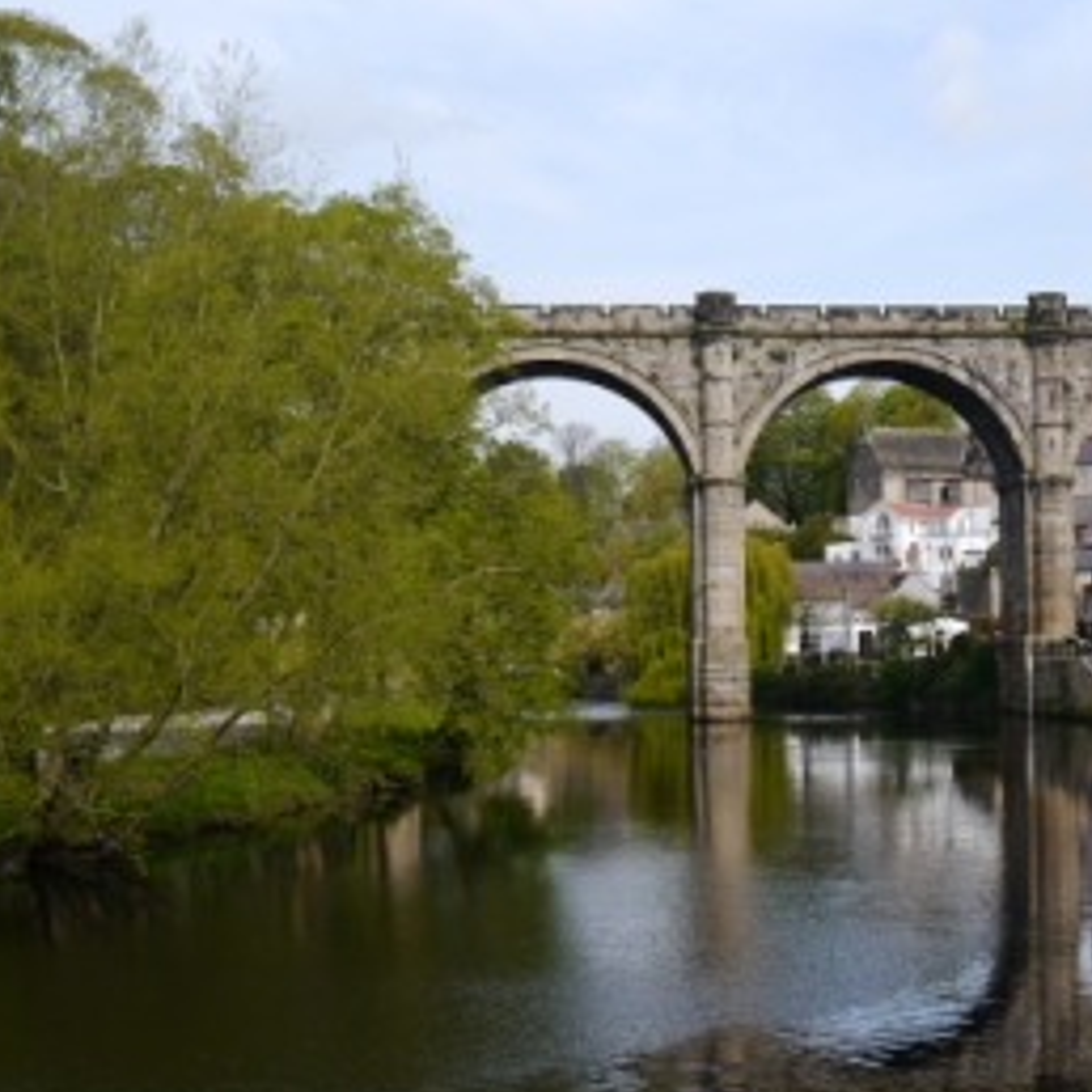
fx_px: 2320
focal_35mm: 65
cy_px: 656
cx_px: 859
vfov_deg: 26.4
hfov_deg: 26.1
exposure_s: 1/320
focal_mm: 22
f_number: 7.1
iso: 160
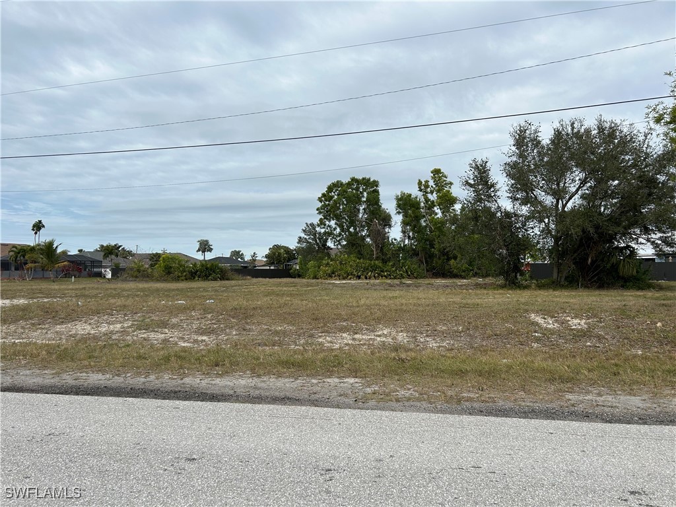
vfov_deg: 53.1
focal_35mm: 26
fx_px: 508
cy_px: 254
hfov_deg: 67.3
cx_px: 338
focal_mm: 5.7
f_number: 1.5
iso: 50
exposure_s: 1/5882
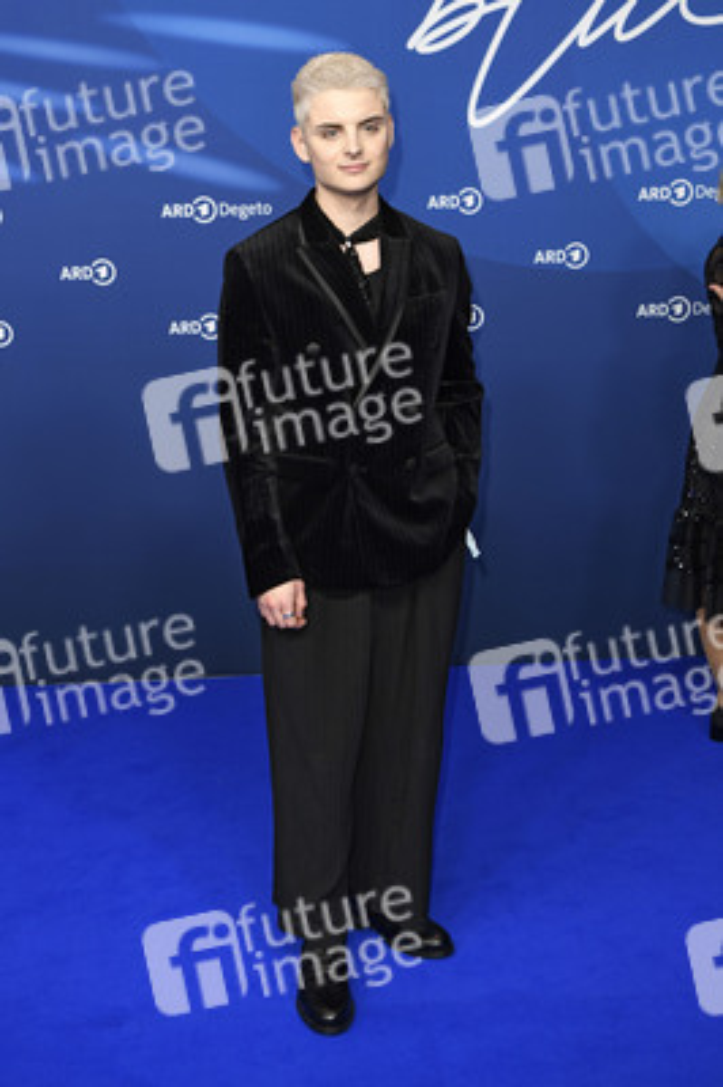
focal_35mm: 48
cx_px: 362
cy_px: 544
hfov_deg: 28.0
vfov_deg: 41.1
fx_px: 1448
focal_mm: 48
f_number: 4
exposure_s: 1/320
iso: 800
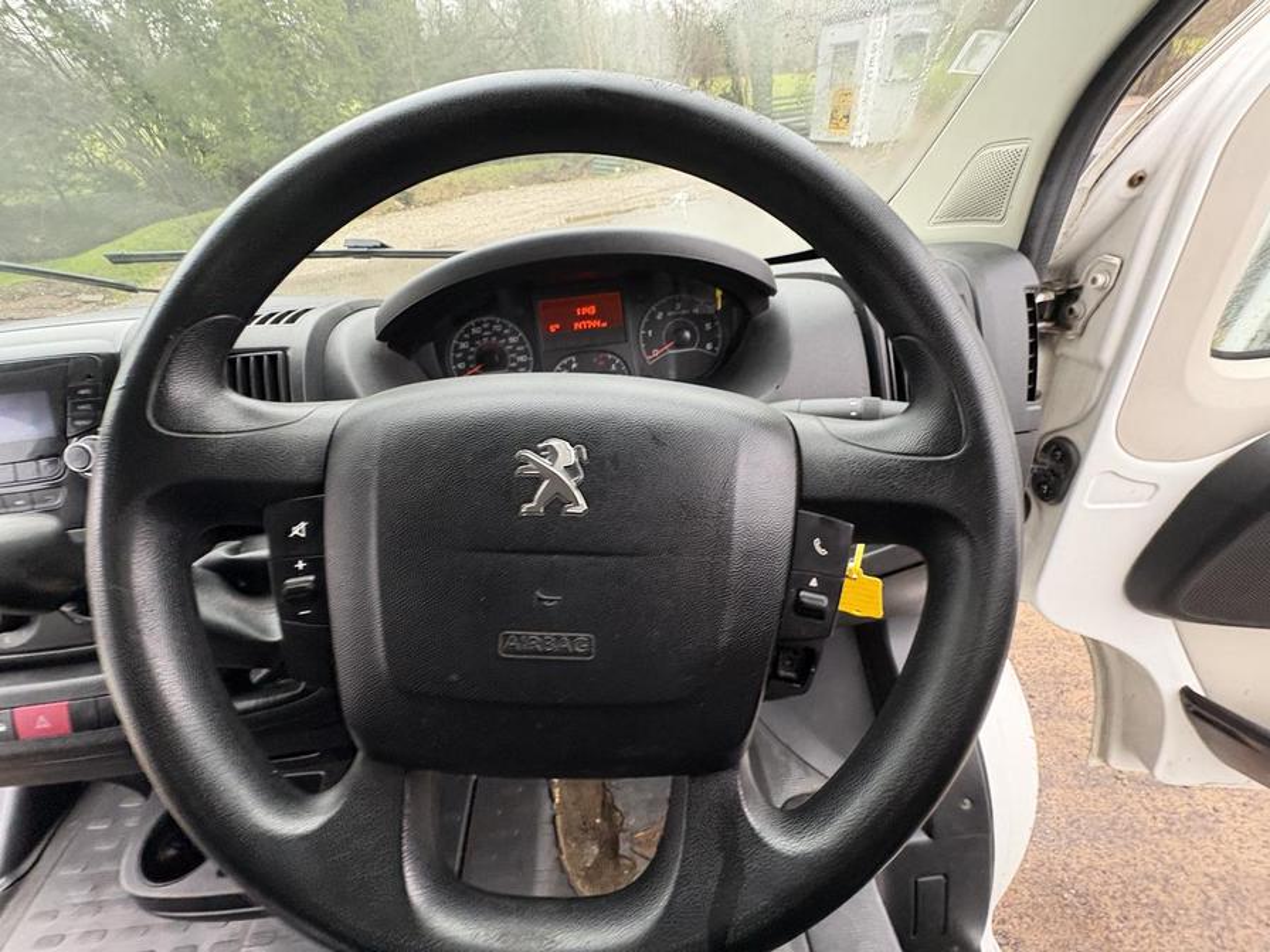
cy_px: 476
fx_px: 514
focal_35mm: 14
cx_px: 635
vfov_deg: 85.7
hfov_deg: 102.1
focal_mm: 2.22
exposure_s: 1/60
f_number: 2.2
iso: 400
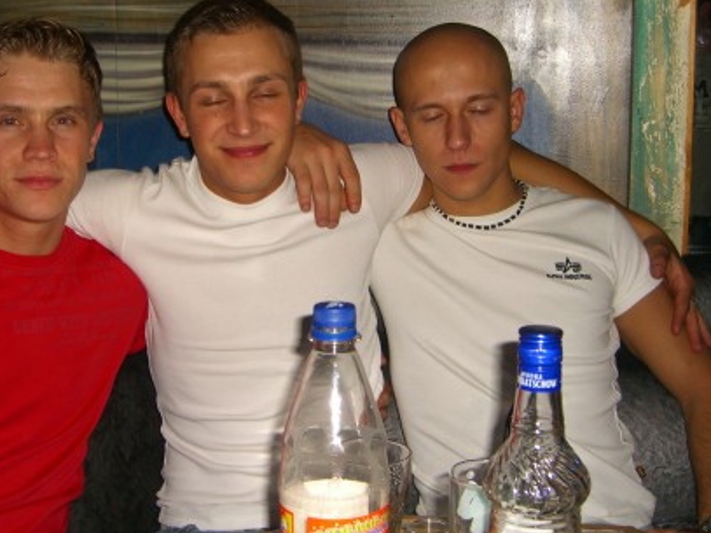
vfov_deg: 26.0
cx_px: 306
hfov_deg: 34.3
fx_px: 1150
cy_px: 196
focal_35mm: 56
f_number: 2.8
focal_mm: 7.9
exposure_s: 1/60
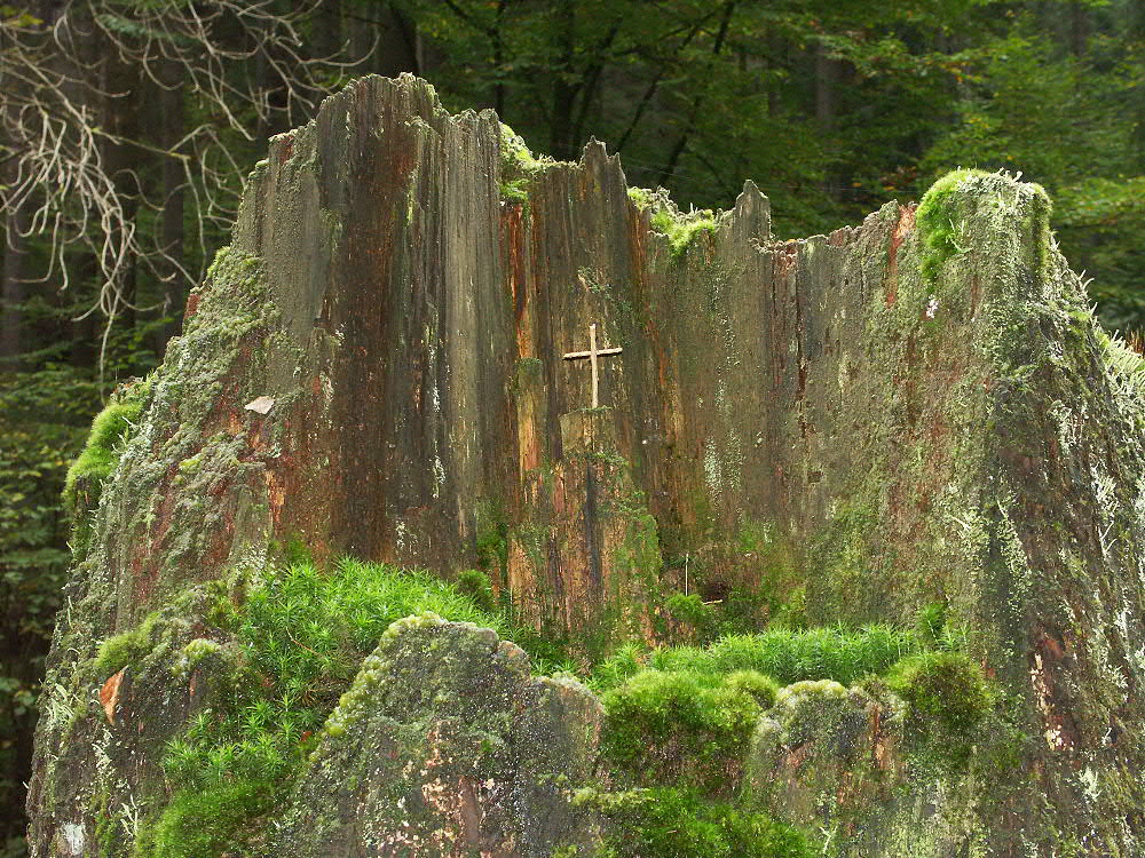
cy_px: 429
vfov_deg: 21.0
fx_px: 2315
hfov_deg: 27.8
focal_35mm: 70
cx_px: 572
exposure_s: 1/60
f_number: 5.6
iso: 200
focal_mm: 18.01
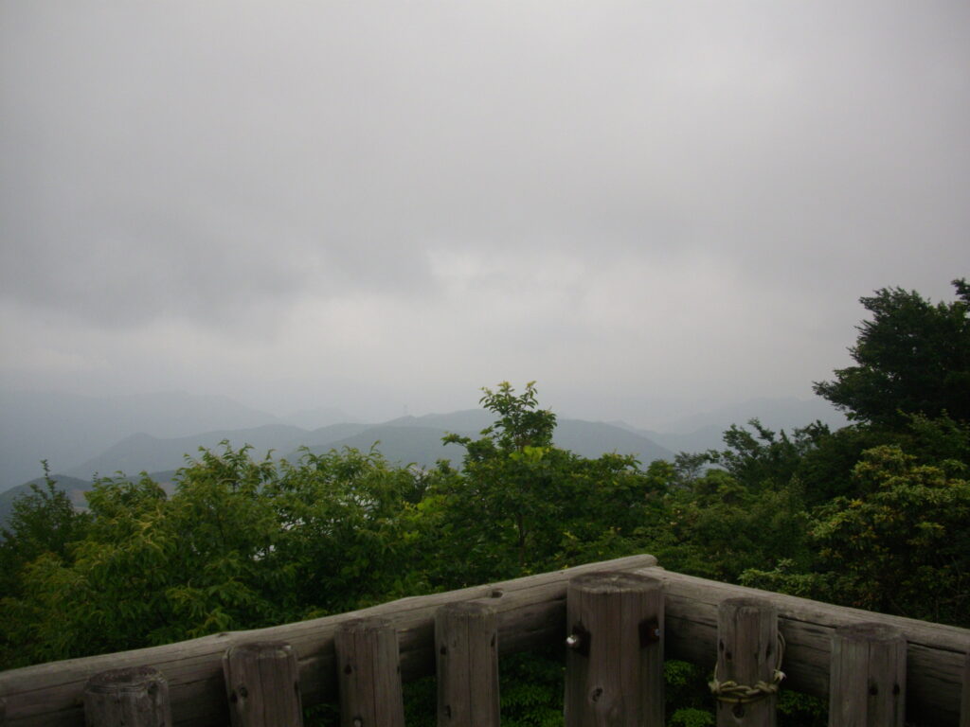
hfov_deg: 50.1
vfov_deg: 38.7
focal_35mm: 37
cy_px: 364
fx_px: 1037
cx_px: 485
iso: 100
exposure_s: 1/320
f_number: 5.6
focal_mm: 6.2
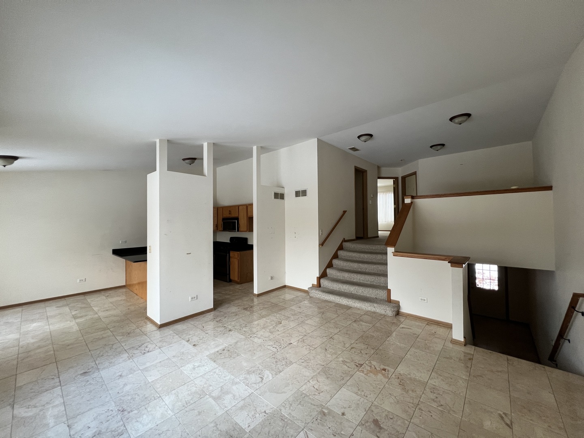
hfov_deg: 106.2
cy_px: 219
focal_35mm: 13
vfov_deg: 89.9
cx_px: 292
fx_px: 219
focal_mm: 1.57
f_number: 1.8
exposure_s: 1/91
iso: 250
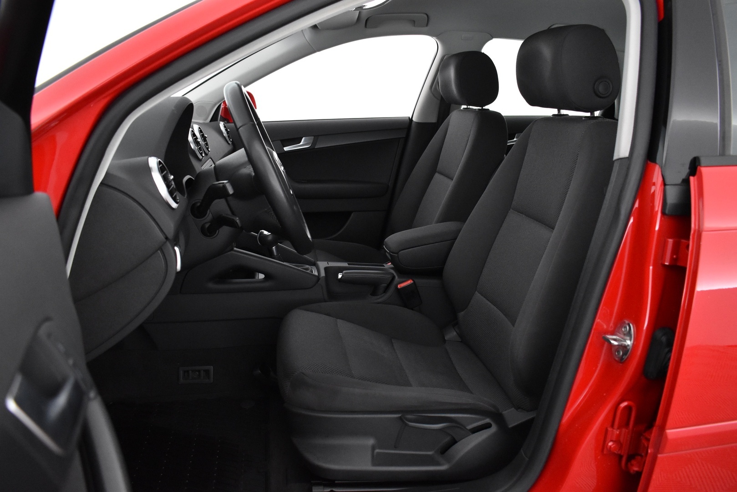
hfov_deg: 67.4
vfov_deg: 47.9
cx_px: 368
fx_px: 553
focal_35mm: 27
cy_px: 246
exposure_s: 1/60
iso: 3200
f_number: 4
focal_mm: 18
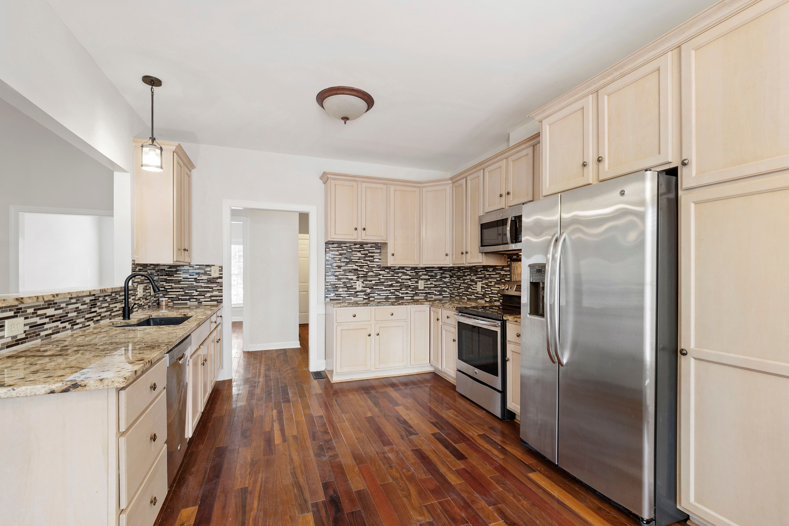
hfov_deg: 100.4
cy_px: 263
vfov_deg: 77.3
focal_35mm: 15
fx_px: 329
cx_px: 394
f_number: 8
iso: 100
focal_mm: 10
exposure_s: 1.3
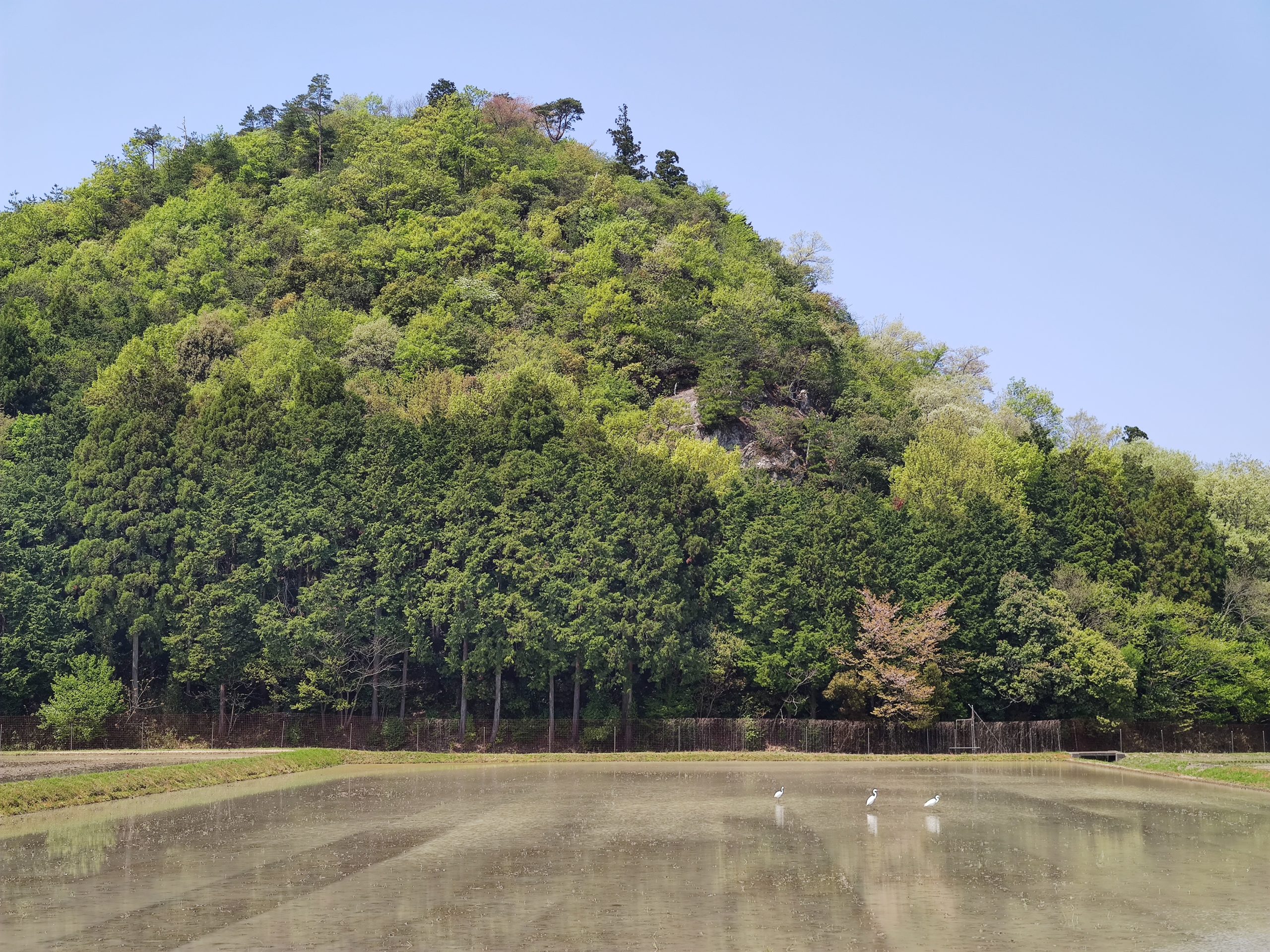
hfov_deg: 45.8
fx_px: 1504
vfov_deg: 35.1
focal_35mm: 41
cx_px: 635
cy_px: 476
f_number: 2
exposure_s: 1/1297
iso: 101
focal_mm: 8.16
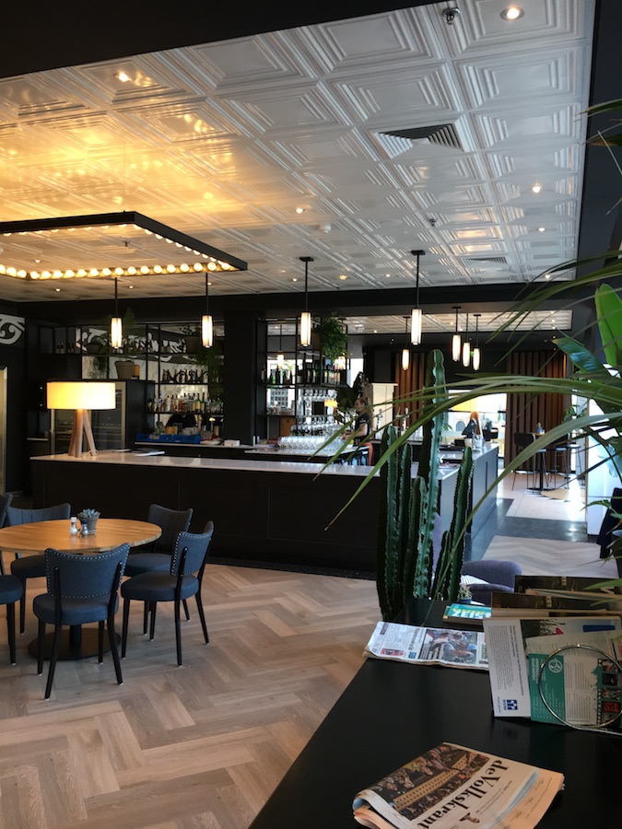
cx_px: 311
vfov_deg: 61.7
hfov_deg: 48.2
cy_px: 414
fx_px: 695
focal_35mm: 29
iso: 80
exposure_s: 1/33
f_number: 2.2
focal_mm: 4.15
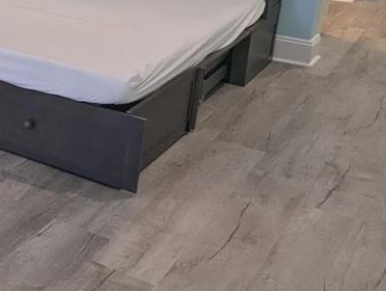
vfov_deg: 22.8
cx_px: -235
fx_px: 692
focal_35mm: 62
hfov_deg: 23.2
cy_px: 0
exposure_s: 1/40
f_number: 2.2
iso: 110
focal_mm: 2.35
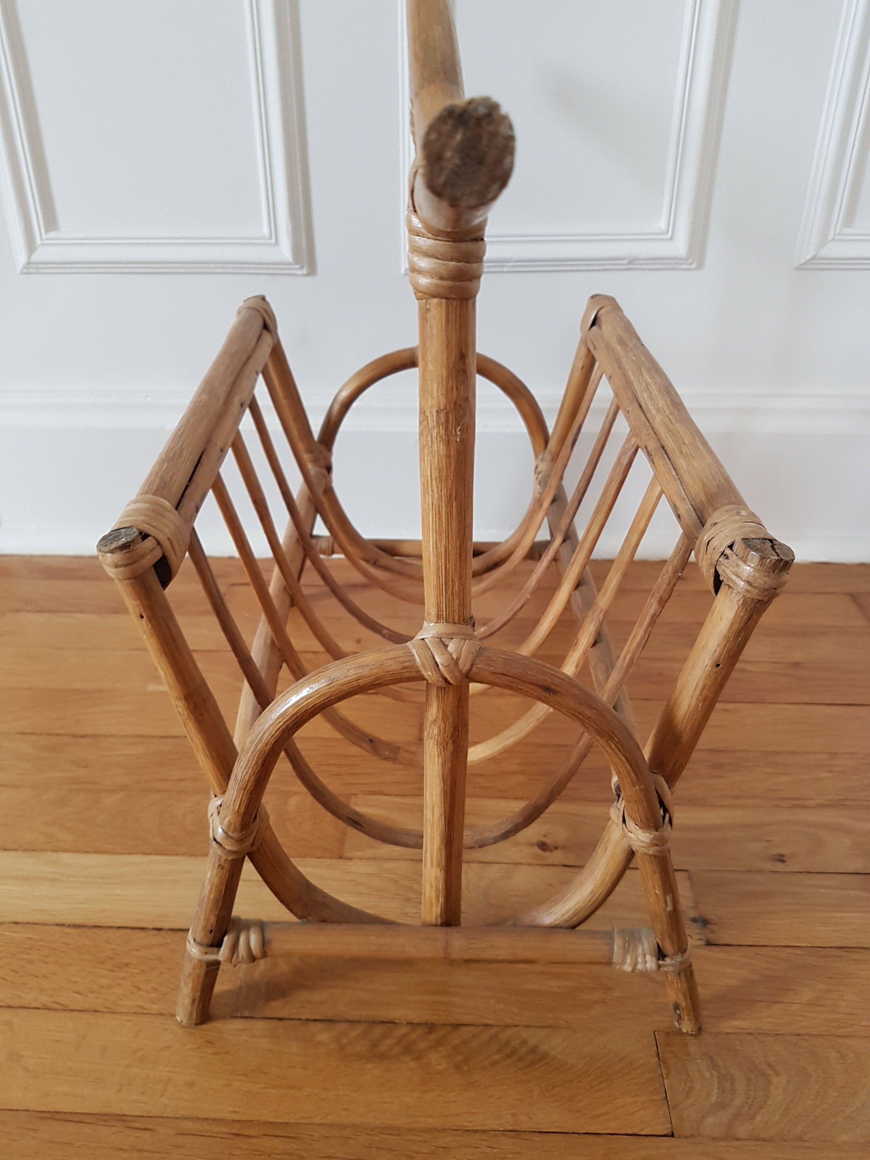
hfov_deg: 53.1
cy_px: 580
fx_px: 871
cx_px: 435
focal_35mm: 26
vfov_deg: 67.3
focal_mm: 4.2
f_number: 1.7
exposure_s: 1/24
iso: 160
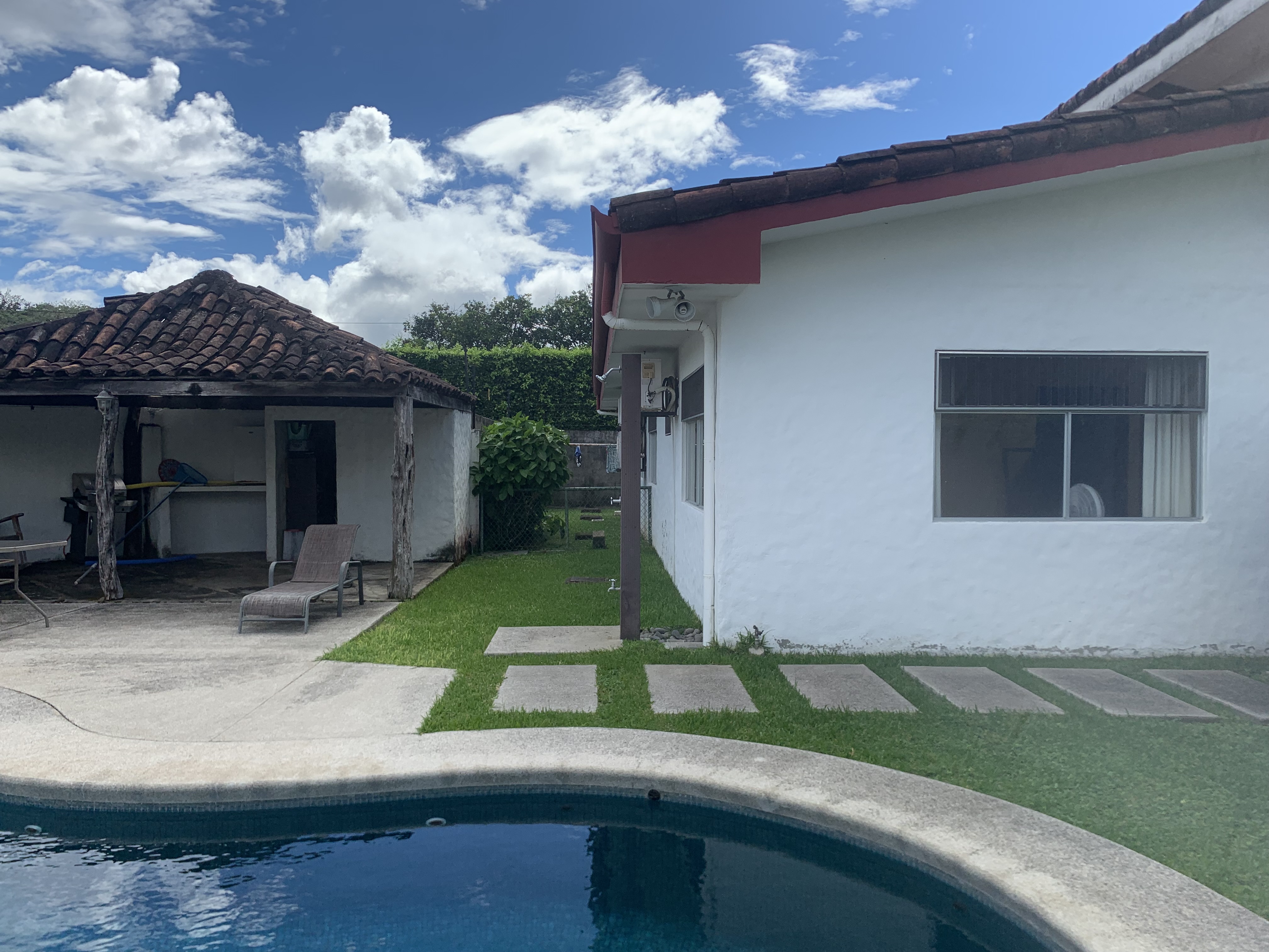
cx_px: 634
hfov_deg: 67.3
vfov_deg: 53.1
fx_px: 953
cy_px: 476
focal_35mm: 26
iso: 25
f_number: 1.8
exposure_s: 1/2364
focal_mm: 4.25
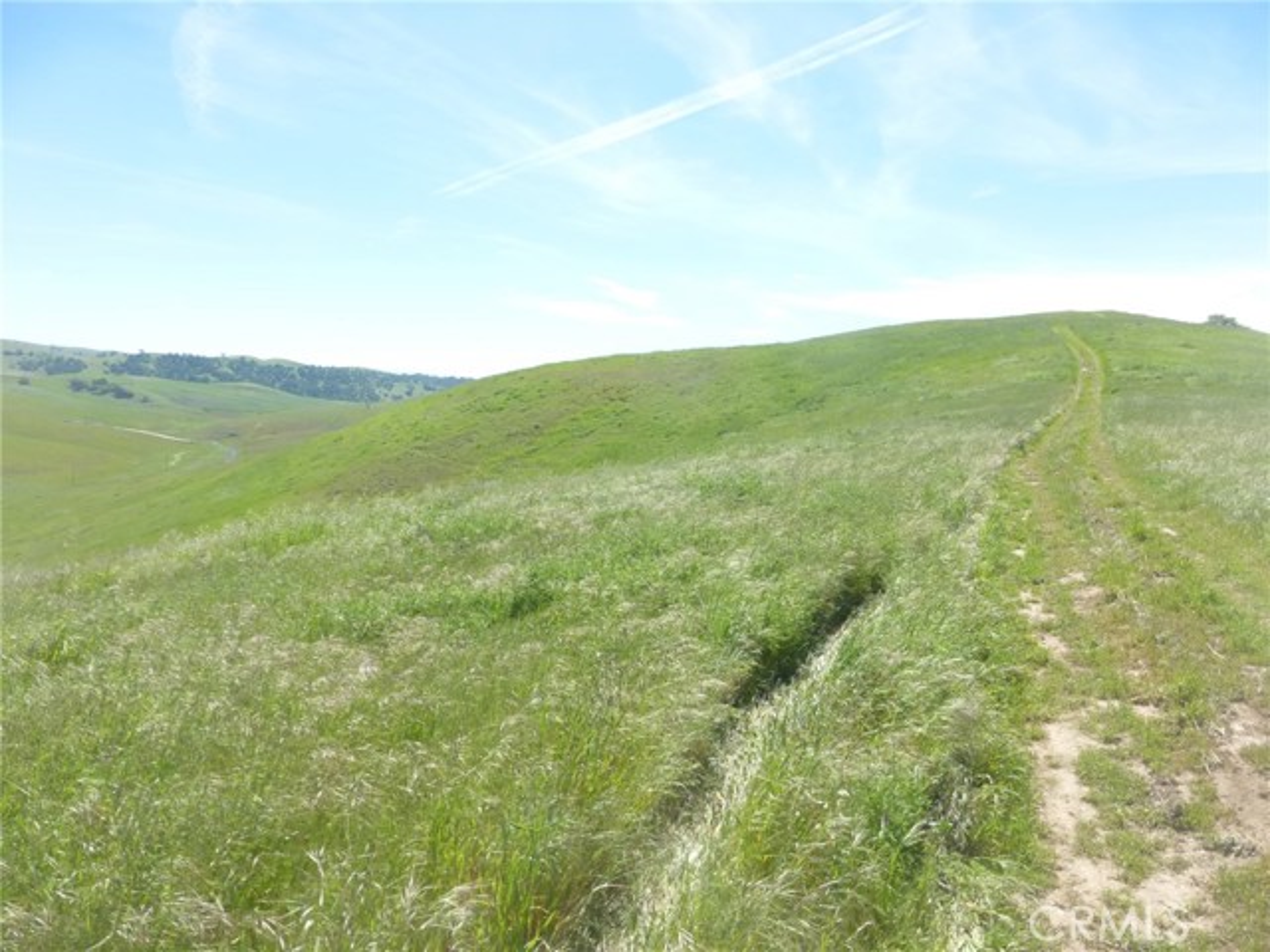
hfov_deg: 71.6
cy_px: 476
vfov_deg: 56.8
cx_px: 635
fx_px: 881
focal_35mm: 24
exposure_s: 1/500
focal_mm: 4.3
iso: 100
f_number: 4
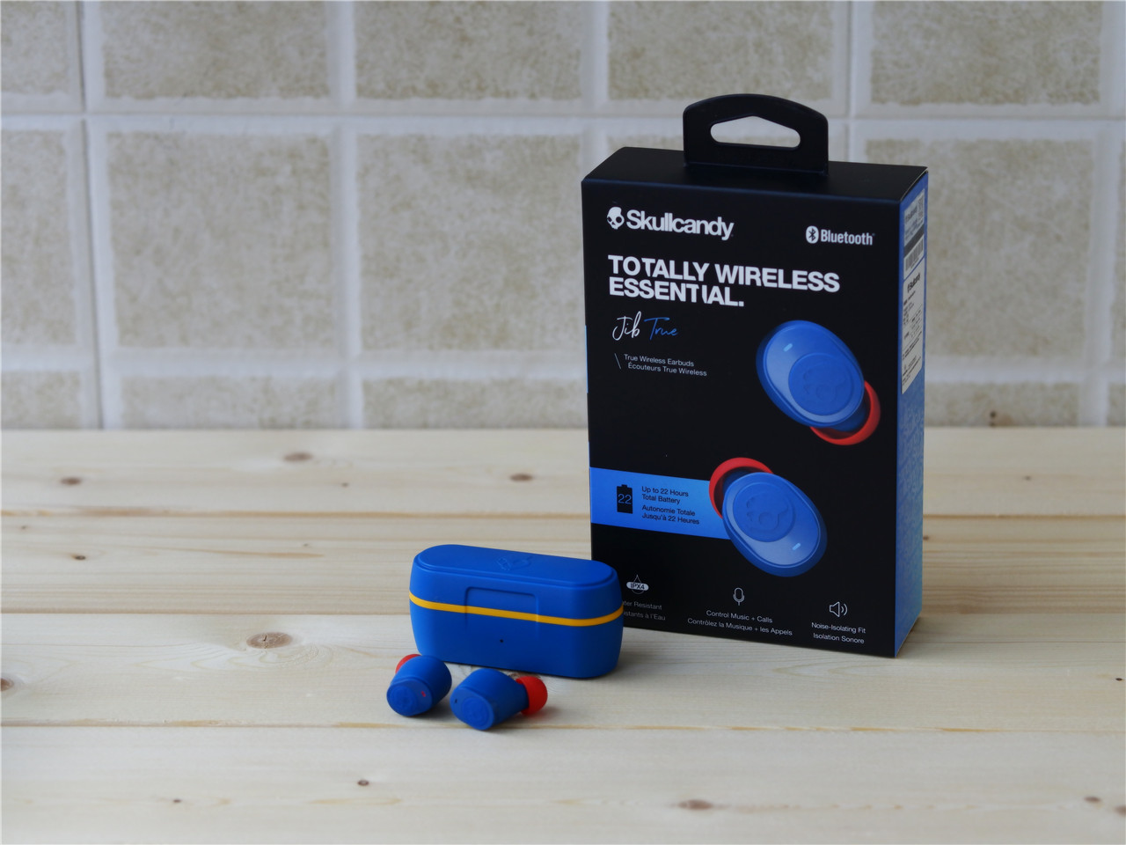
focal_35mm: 86
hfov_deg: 22.8
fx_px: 2797
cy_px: 422
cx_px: 563
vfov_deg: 17.2
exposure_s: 1/160
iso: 200
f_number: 3.5
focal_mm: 43
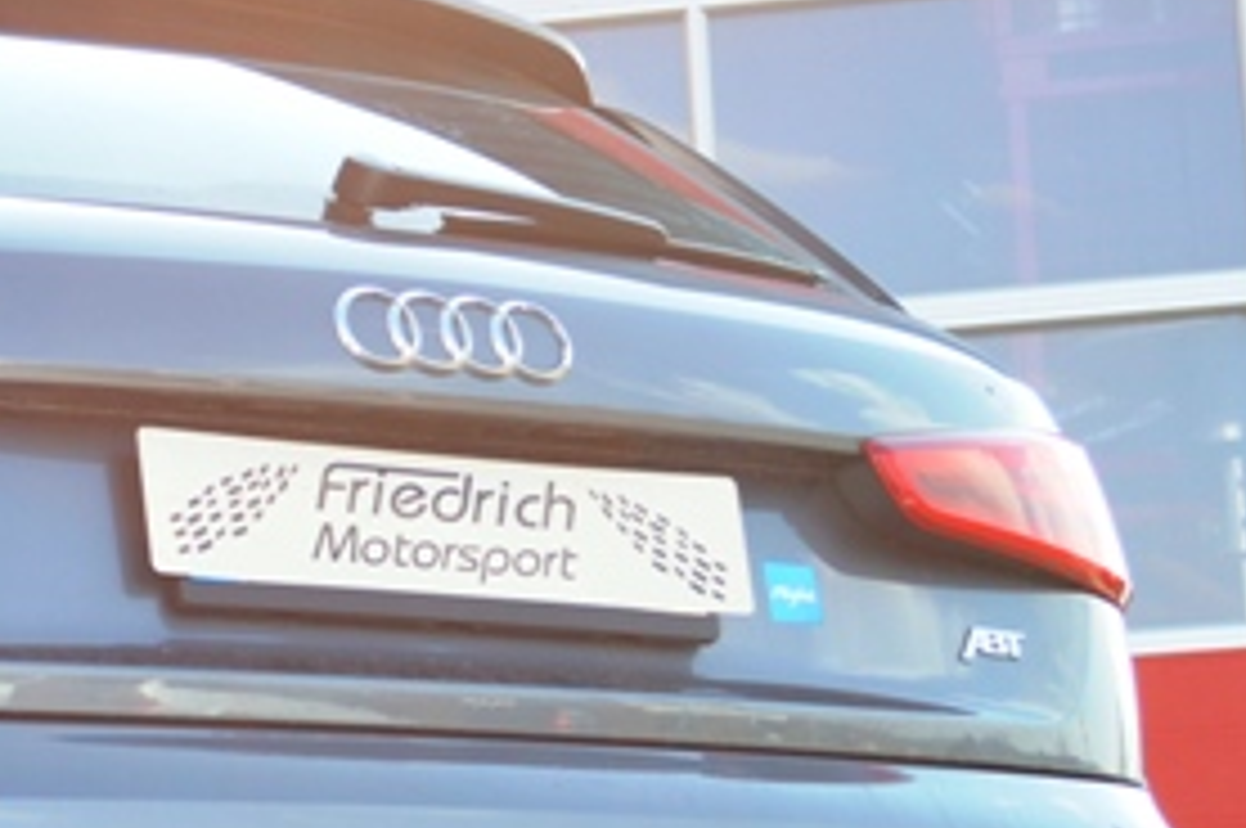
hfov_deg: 18.8
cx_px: -148
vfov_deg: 13.0
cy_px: 812
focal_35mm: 104
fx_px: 3595
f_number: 4.5
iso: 100
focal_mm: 30
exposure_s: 1/160
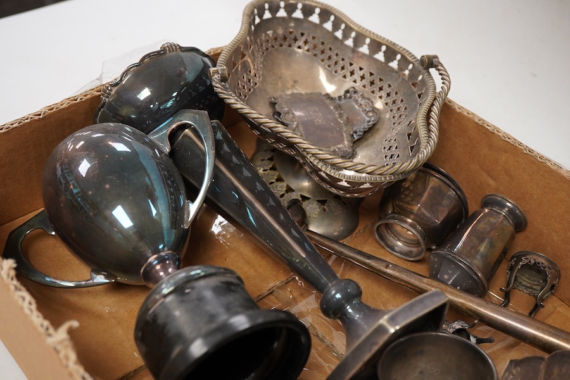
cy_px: 190
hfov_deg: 43.6
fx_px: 712
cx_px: 285
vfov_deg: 29.9
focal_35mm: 45
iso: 1250
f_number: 8
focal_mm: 30
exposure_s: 1/125
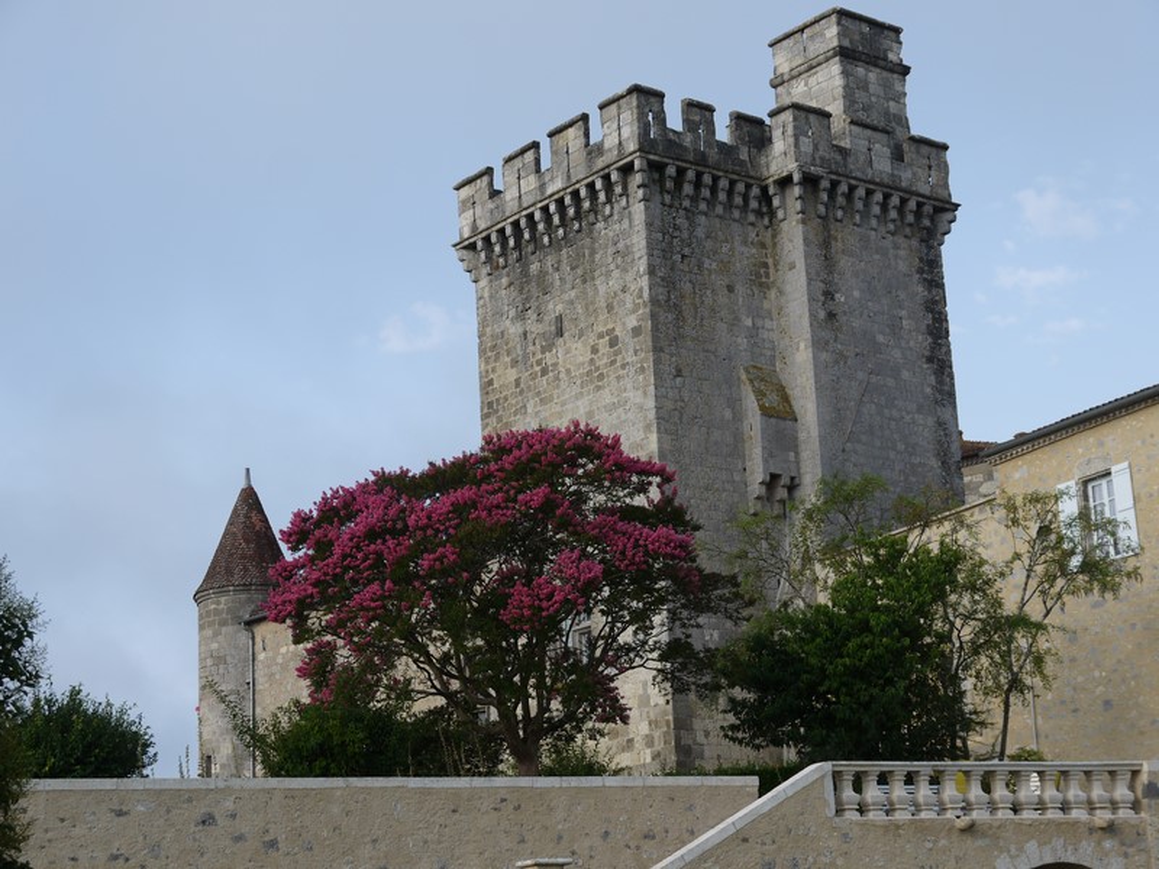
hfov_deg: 28.6
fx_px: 2277
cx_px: 580
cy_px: 434
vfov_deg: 21.6
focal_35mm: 68
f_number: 8
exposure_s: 1/320
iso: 160
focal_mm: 34
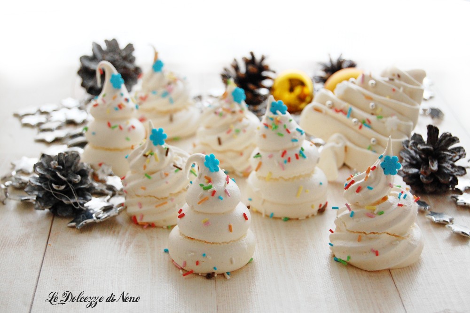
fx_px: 1017
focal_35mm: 78
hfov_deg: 26.0
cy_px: 156
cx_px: 235
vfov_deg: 17.5
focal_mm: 52
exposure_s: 1/15
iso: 800
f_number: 5.6
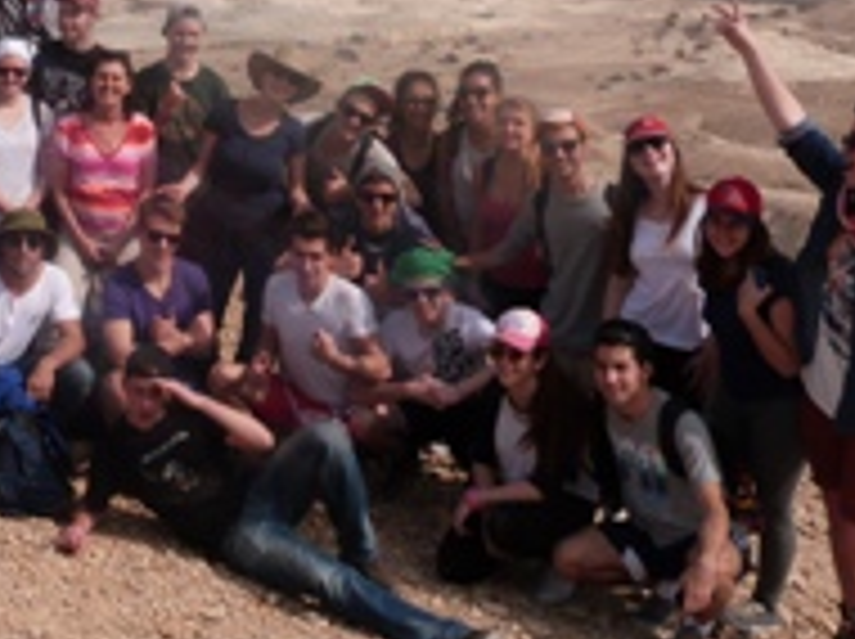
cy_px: 58
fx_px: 1455
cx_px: 117
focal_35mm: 59
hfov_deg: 31.5
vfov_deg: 24.0
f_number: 5.6
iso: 100
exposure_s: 1/640
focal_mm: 4.5
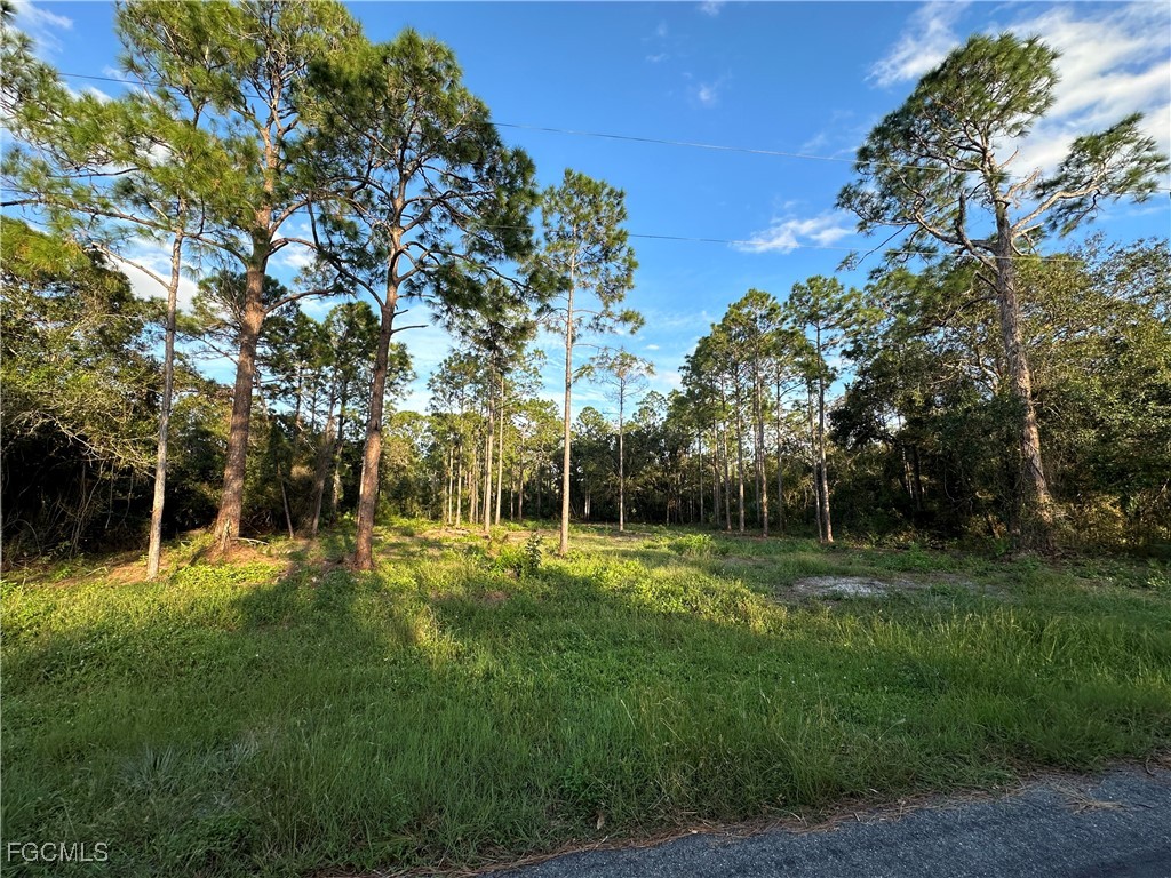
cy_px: 439
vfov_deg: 85.7
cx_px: 586
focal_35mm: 14
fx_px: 474
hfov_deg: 102.1
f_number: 2.2
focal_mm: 2.22
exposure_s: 1/520
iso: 40
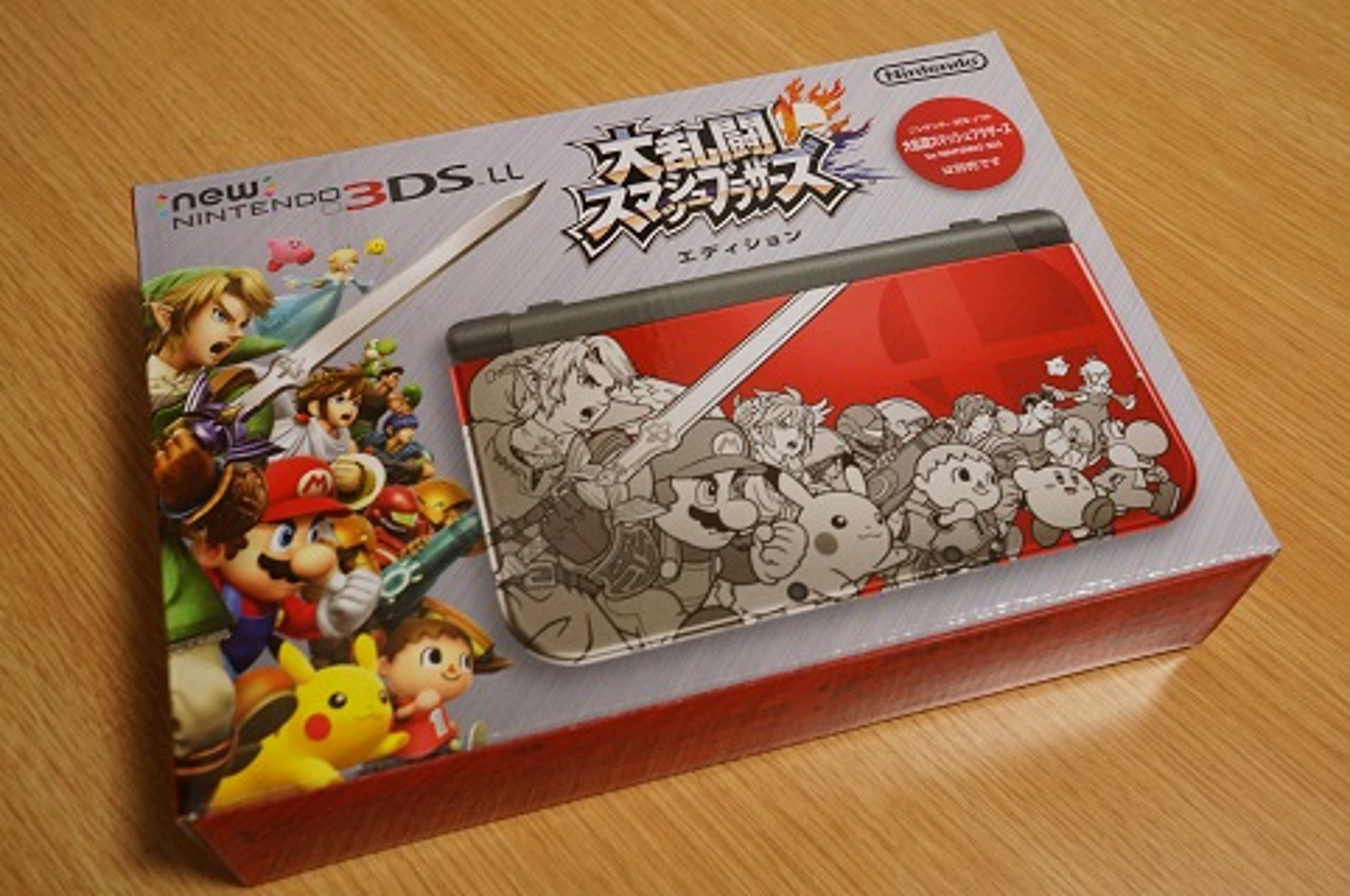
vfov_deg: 36.8
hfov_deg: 53.2
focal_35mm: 36
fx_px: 1348
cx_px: 675
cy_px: 448
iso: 1250
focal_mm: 24
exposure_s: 1/20
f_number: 7.1
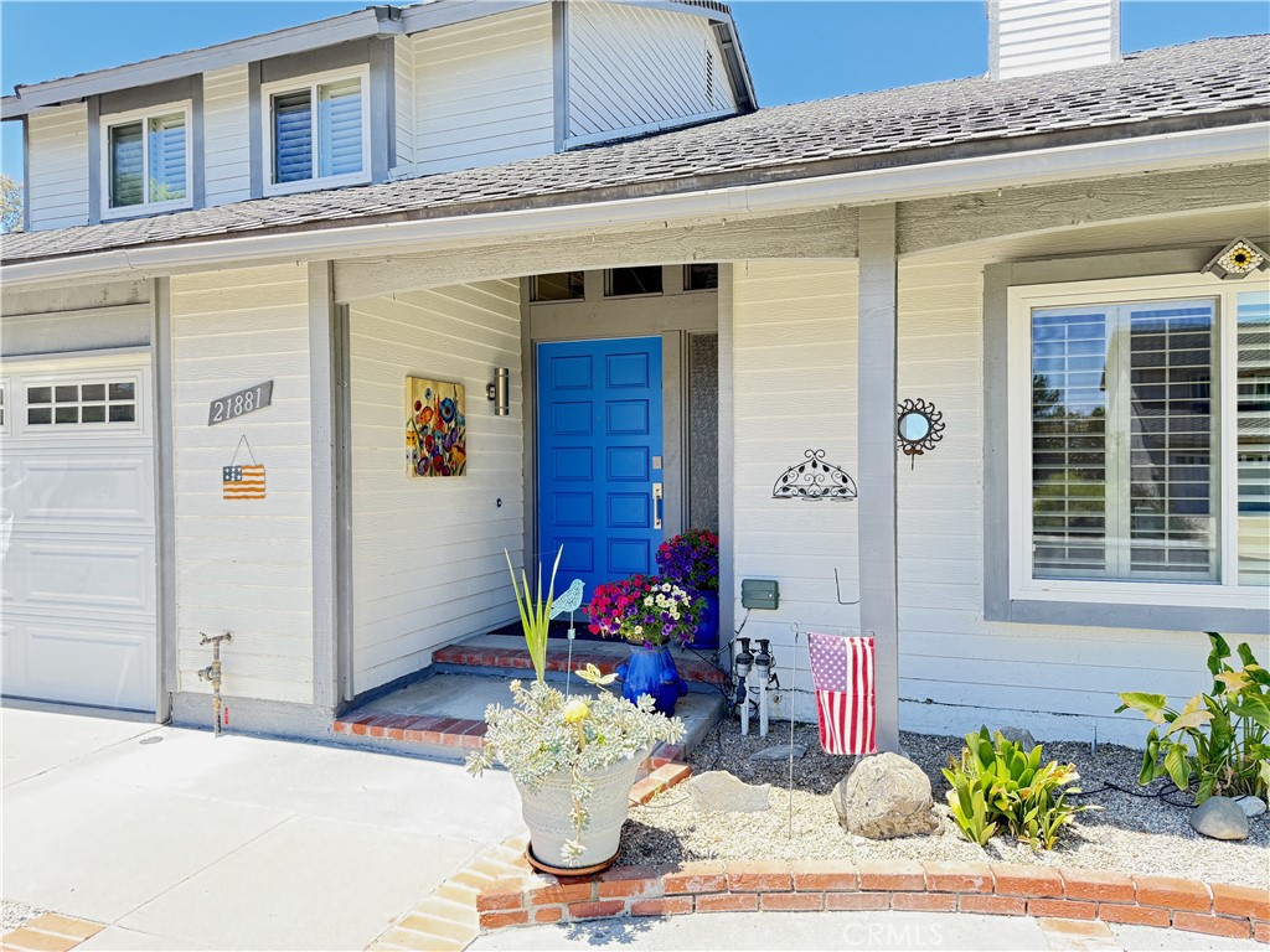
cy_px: 476
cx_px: 635
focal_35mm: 24
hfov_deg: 71.6
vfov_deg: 56.8
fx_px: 881
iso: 100
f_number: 1.78
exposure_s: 1/208
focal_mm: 6.76
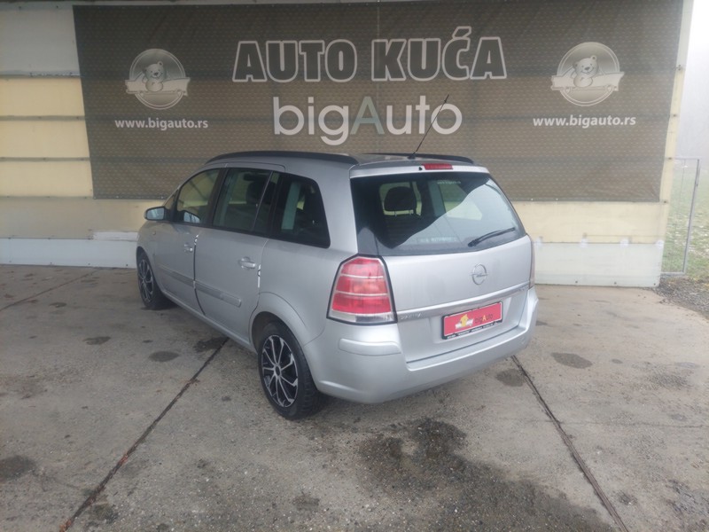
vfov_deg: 54.9
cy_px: 266
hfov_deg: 69.4
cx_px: 354
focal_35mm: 25
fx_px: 512
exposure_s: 1/100
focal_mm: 5.23
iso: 80
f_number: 1.8
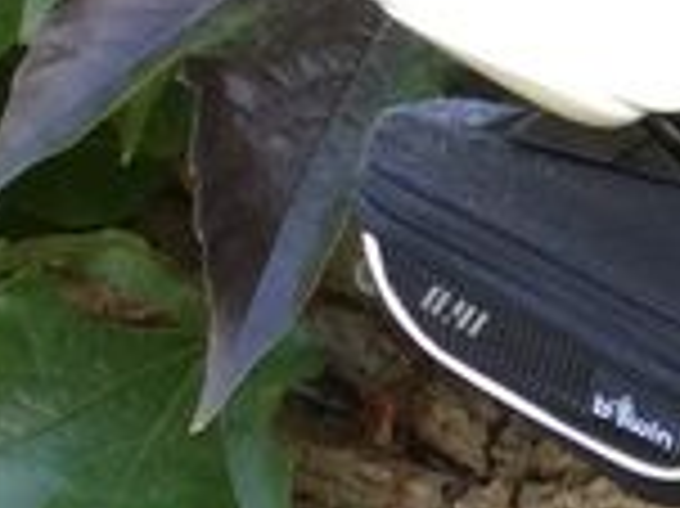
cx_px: 1927
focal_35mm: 205
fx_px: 4024
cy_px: 1371
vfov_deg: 6.7
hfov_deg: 8.4
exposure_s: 1/50
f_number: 2.4
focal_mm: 3.3
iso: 32
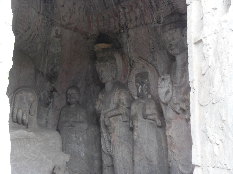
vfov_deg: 24.4
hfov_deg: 32.2
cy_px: 87
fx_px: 404
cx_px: 116
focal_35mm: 60
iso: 200
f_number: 3.8
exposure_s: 1/10
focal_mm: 10.2
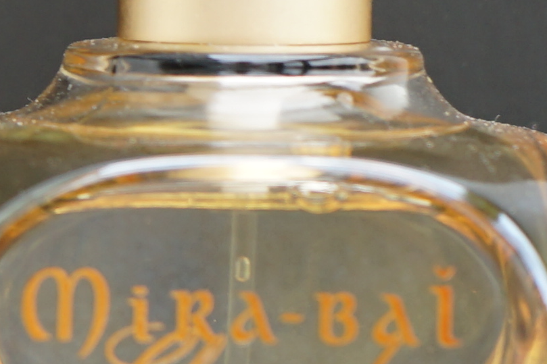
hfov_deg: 5.2
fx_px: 5970
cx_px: -300
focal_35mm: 393
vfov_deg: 3.5
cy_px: 10
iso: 160
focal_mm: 53
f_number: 5
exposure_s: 1/60
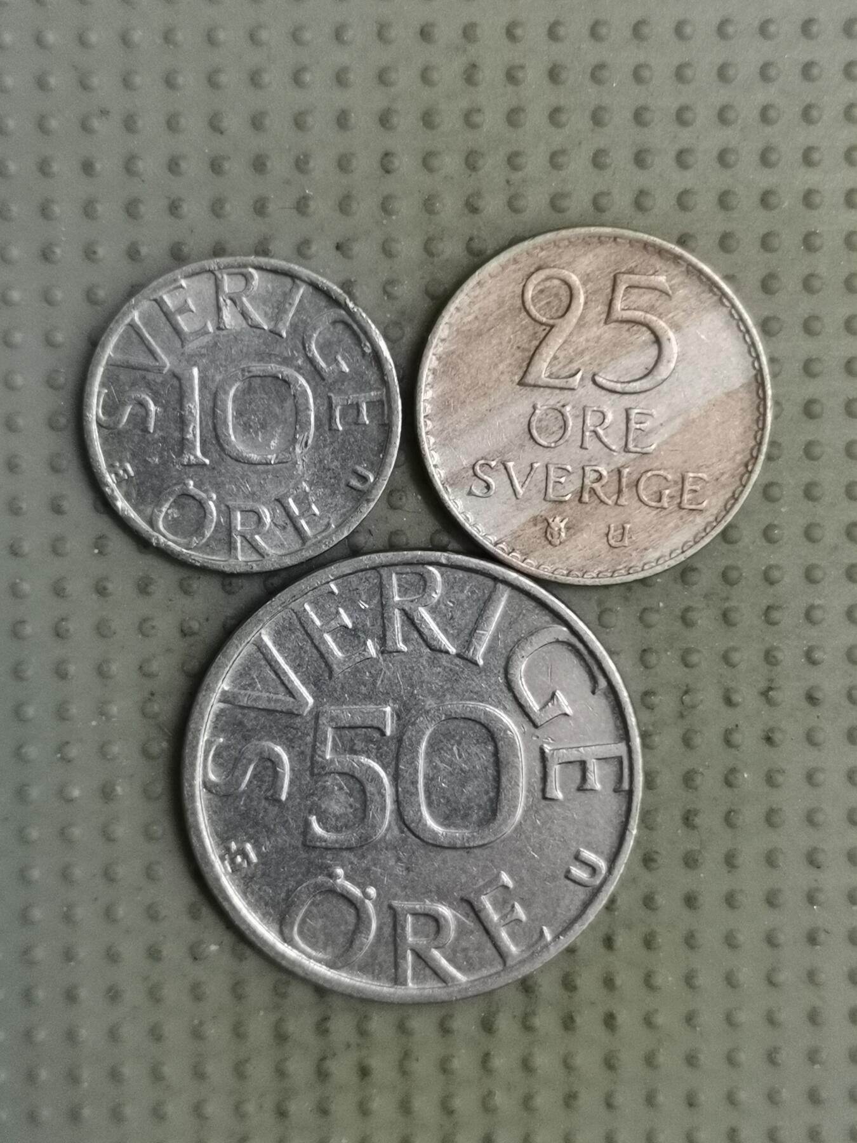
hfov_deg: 28.0
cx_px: 428
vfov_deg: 36.8
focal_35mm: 52
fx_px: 1717
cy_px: 572
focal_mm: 4.75
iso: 320
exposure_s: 1/30
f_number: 1.8
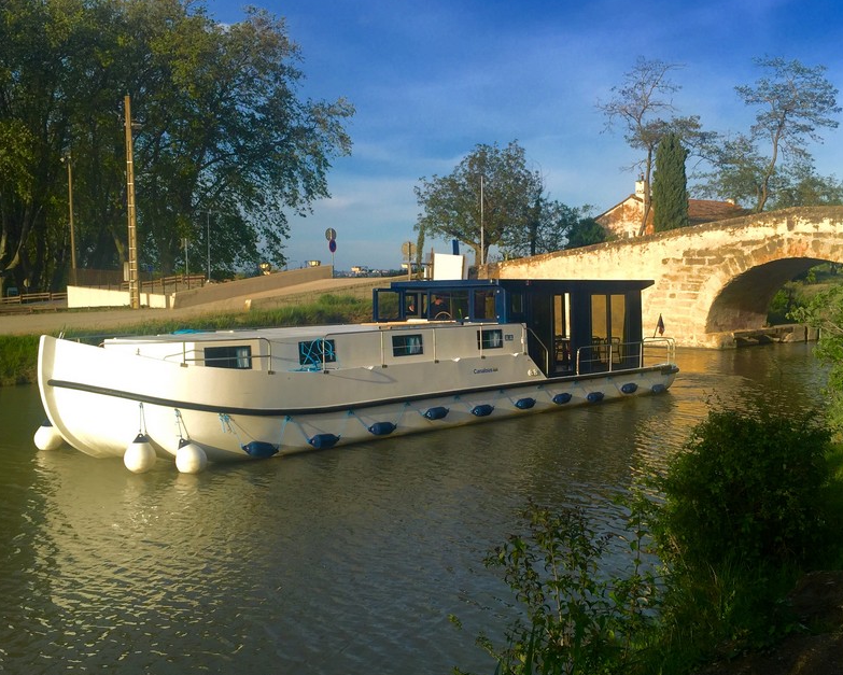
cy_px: 364
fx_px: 923
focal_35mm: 37
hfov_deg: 48.9
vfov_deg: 40.1
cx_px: 476
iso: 32
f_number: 2.2
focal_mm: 4.15
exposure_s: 1/1364
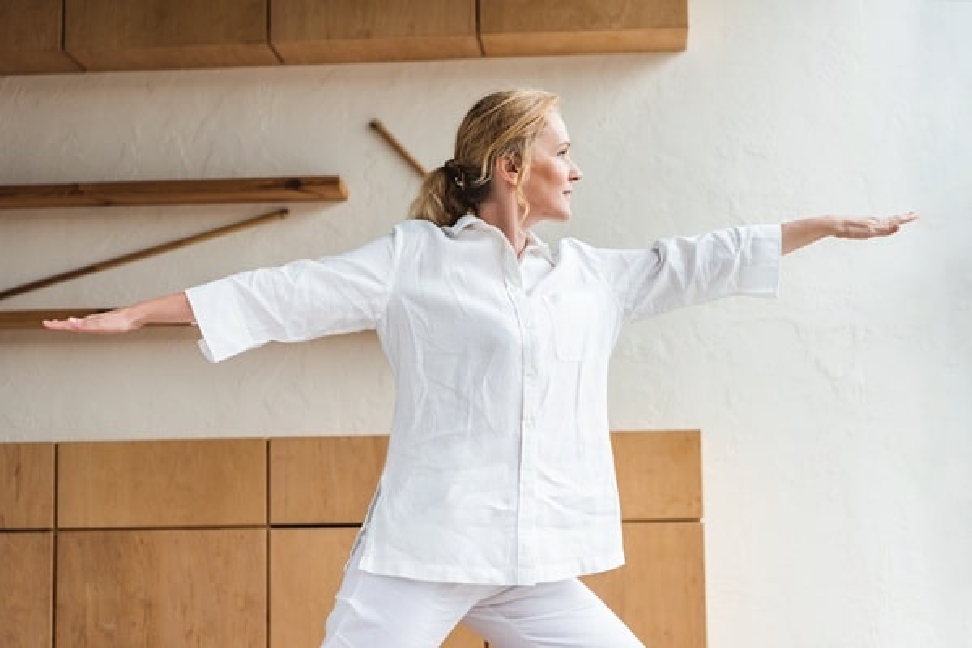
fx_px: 1620
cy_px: 324
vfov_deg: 22.6
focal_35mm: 60
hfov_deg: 33.4
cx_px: 486
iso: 160
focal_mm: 60
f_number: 3.5
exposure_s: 1/200
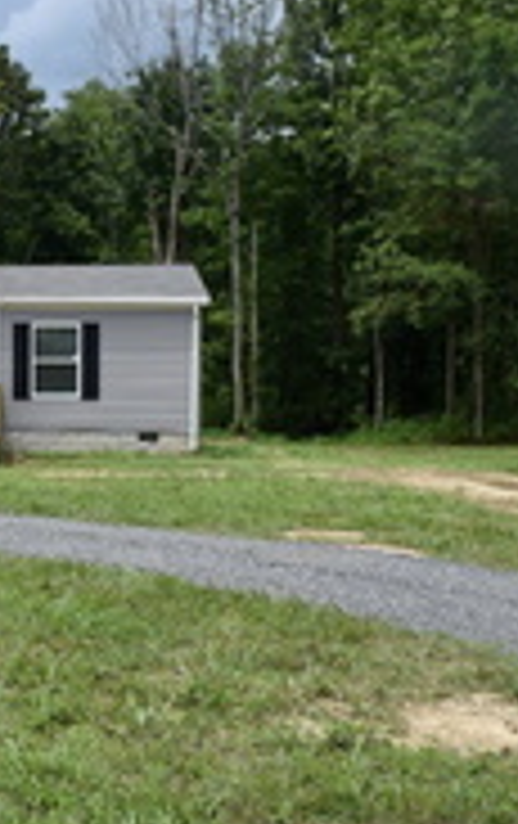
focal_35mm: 60
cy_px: 437
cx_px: -104
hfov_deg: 20.3
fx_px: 1350
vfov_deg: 33.9
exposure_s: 1/400
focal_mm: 18
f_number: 10
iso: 200
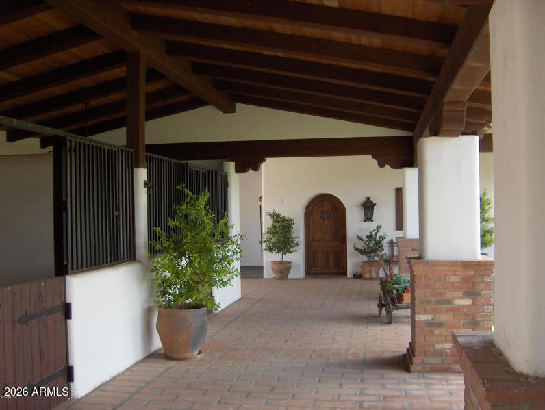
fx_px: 615
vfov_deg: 36.9
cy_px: 205
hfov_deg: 47.8
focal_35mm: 39
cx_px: 272
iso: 100
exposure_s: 1/196
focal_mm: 8
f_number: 2.8
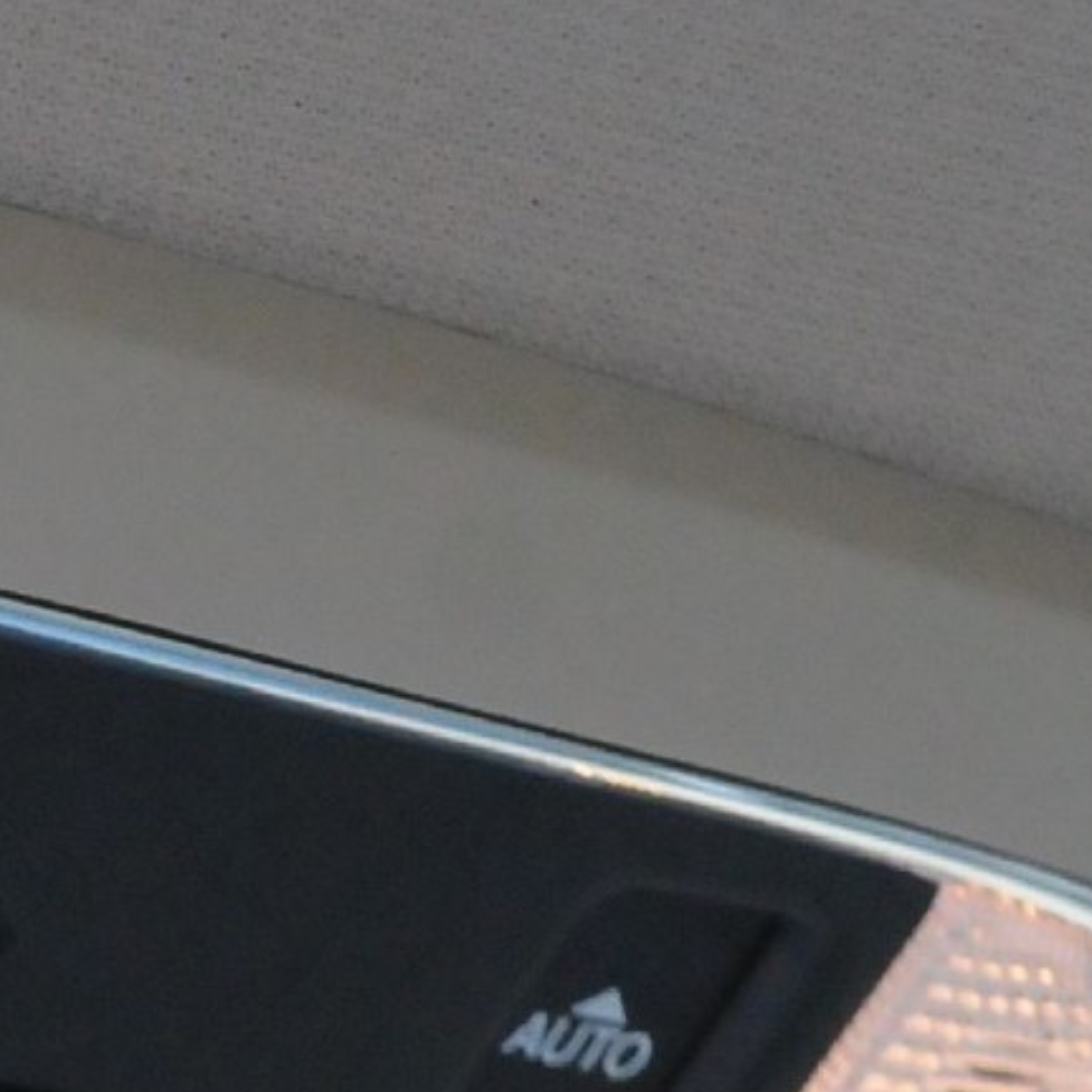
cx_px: -973
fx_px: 9225
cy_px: 1592
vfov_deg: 6.7
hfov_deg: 6.6
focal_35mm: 258
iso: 2000
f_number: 5.6
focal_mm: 35
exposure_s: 1/100
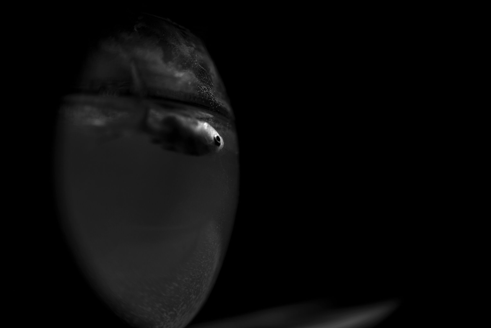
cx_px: 246
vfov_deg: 27.0
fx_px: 682
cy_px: 164
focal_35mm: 50
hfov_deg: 39.6
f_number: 2.8
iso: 50
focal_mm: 50
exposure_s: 1/1000
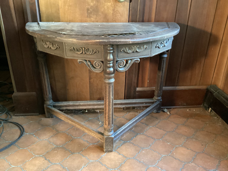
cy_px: 86
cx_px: 114
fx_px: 204
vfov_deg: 45.4
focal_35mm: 31
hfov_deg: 58.3
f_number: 2.4
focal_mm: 3.3
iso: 640
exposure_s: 1/17
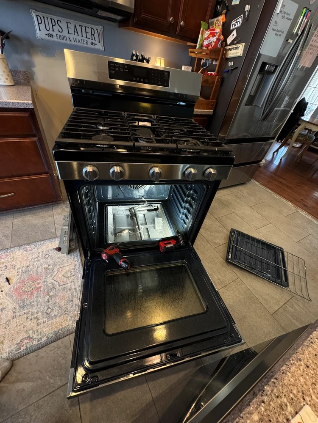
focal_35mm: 14
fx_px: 171
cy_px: 212
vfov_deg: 102.1
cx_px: 159
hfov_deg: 85.7
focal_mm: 2.22
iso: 250
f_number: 2.2
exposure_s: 1/60
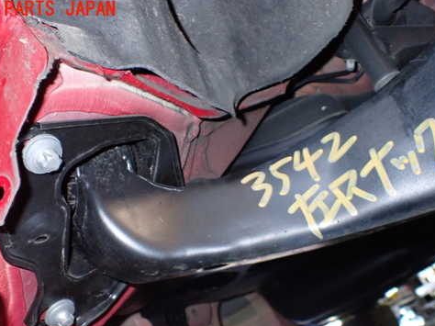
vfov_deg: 37.5
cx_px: 224
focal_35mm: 38
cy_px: 205
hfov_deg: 49.0
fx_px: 477
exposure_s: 1/30
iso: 800
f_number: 6.3
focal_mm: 5.4
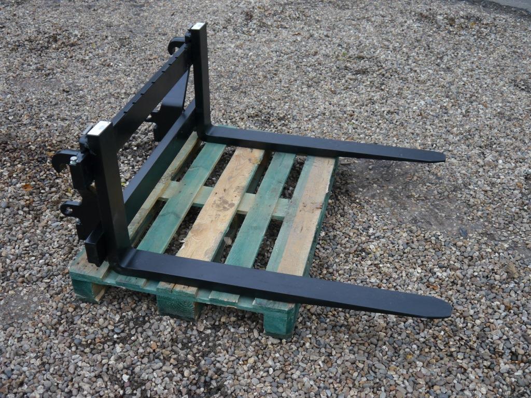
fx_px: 614
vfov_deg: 36.0
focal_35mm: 40
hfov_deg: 46.8
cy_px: 199
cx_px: 266
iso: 400
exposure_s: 1/60
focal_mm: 20
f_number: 4.2
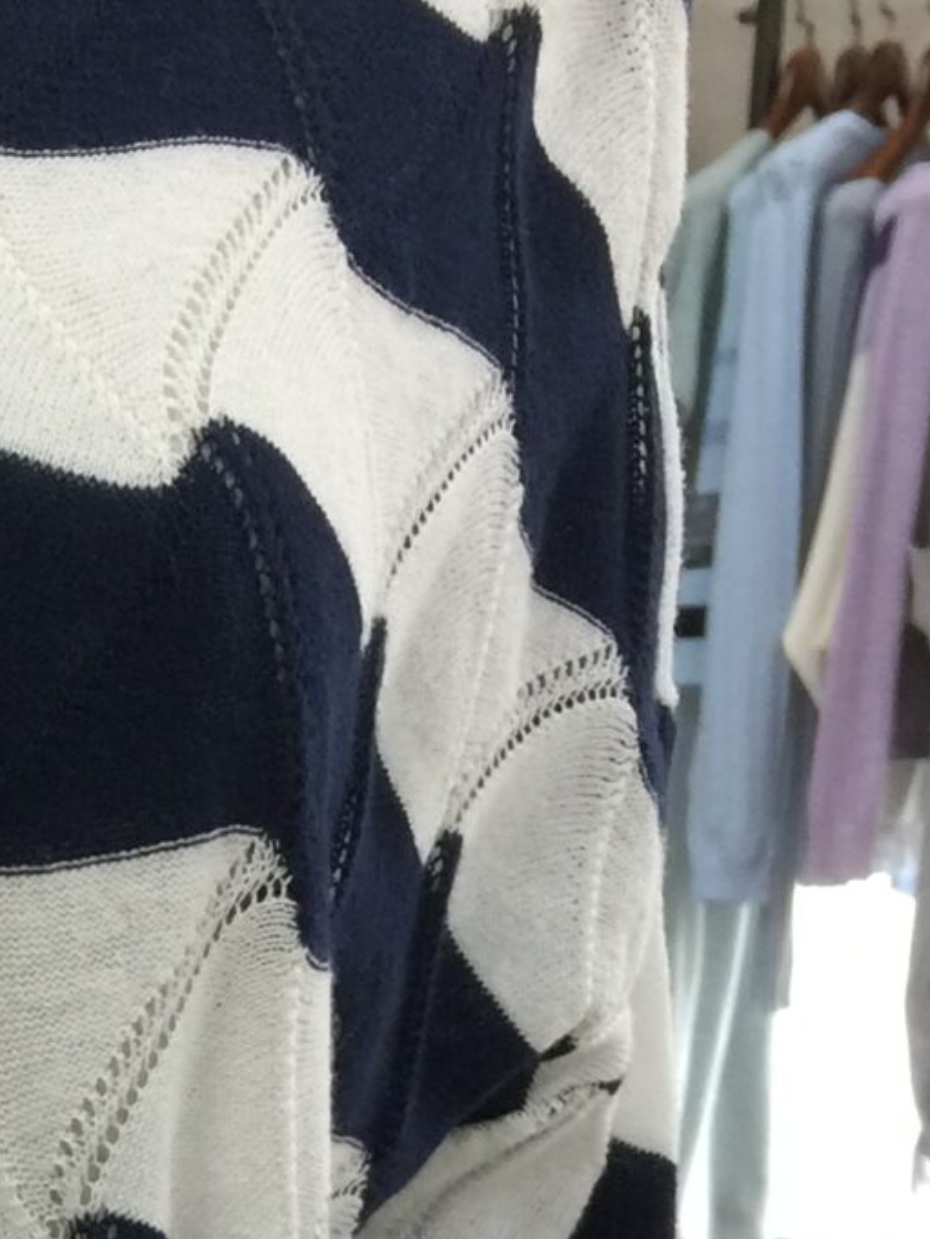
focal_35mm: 109
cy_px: 1319
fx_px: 3903
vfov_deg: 17.5
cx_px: -531
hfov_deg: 12.8
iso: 50
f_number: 2.2
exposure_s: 1/17
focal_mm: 4.15
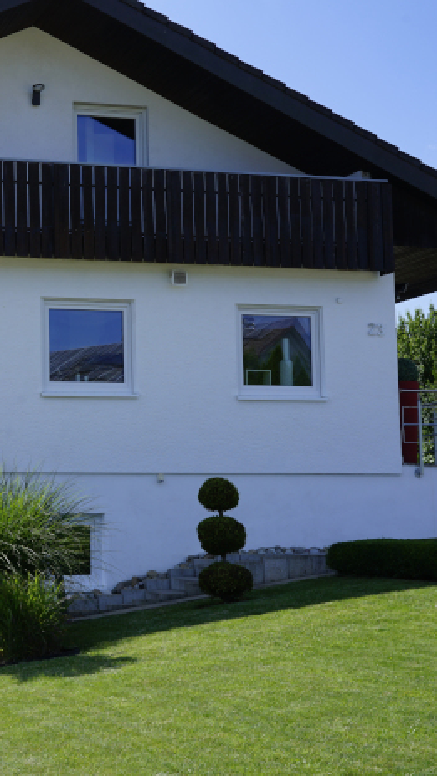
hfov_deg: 18.3
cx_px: -16
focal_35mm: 64
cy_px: 386
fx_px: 1318
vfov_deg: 32.8
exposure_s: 1/125
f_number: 11
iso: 100
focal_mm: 40
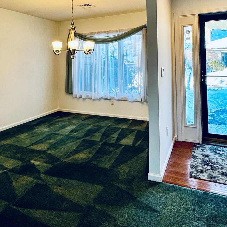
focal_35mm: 28
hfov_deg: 57.3
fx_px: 208
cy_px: 56
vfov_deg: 54.5
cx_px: 107
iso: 100
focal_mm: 2.22
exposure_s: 1/120
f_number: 2.2
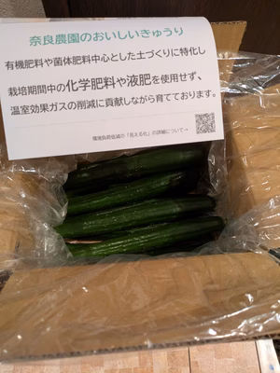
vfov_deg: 69.4
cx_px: 140
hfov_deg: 54.9
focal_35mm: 25
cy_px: 186
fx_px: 270
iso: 294
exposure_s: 1/25
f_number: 1.89
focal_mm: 5.43
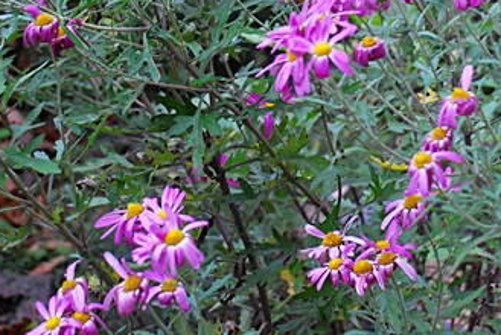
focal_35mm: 146
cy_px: -24
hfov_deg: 14.0
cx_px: 247
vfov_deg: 9.3
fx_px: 2034
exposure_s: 1/30
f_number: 4.5
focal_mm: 40
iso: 450
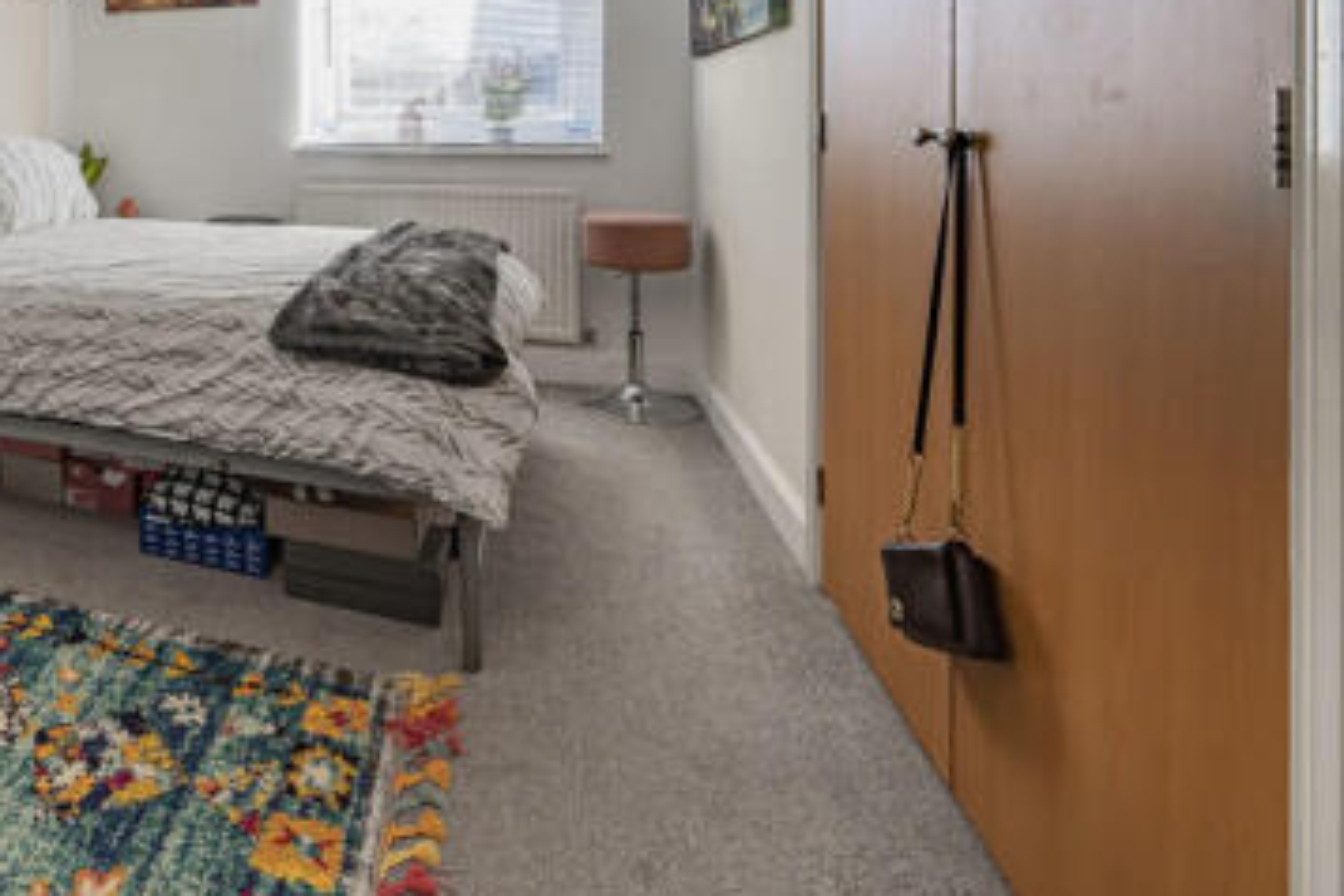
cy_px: 168
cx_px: 198
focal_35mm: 22
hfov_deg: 67.9
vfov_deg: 53.1
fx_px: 821
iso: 320
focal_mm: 12
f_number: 9
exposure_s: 1/50
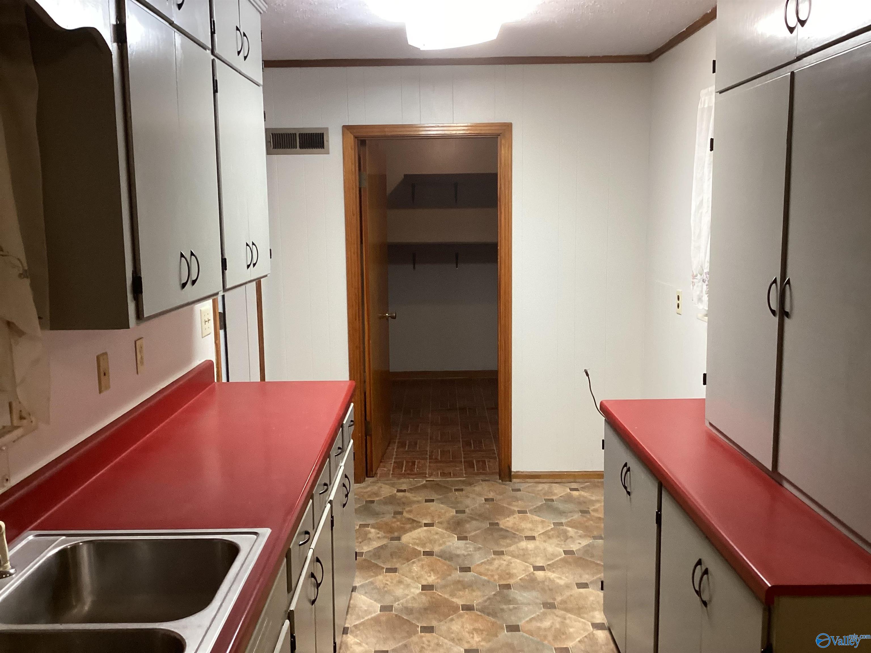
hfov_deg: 58.4
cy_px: 326
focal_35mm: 31
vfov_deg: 45.4
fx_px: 780
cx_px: 436
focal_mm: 3.3
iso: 200
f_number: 2.4
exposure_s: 1/60
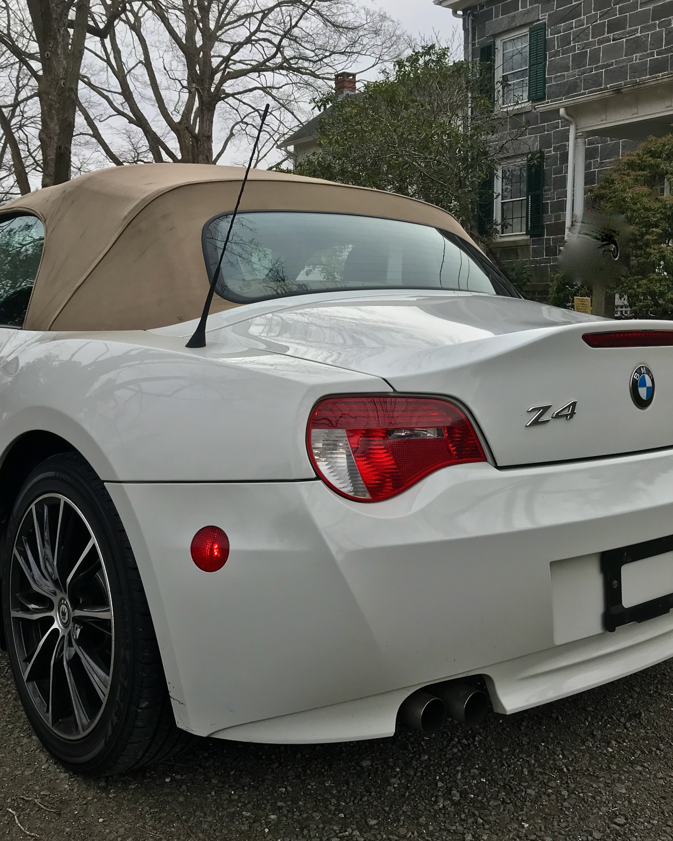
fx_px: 921
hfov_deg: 40.0
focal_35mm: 37
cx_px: 280
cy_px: 417
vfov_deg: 49.1
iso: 20
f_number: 1.8
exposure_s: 1/894
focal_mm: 3.99
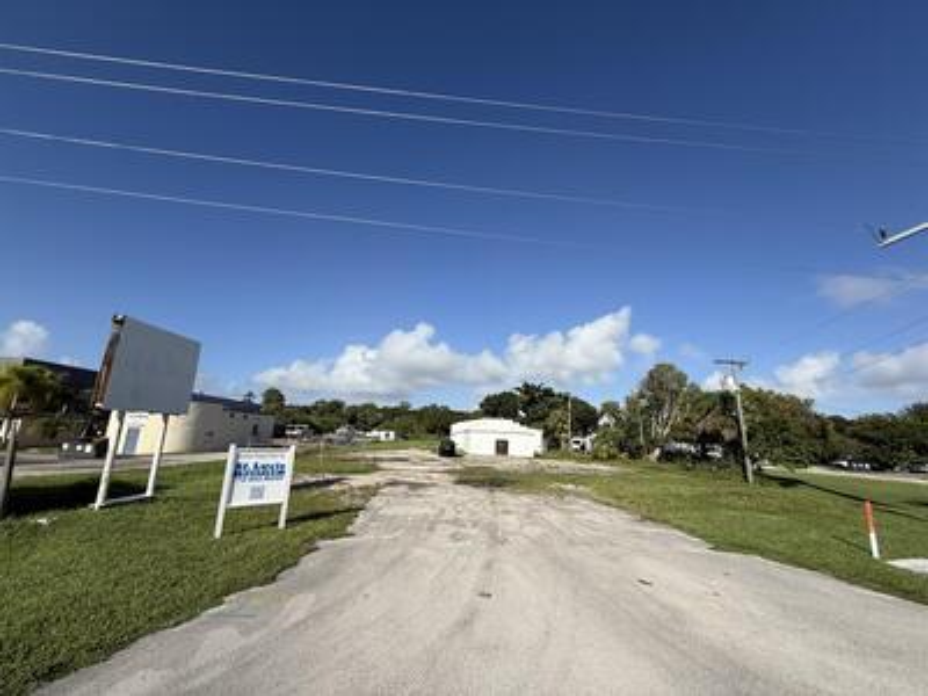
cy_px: 348
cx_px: 464
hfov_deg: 102.1
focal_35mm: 14
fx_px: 375
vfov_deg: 85.7
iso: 50
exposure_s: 1/3663
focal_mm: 2.22
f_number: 2.2
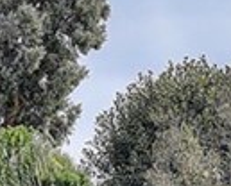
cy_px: 316
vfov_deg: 13.6
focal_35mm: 104
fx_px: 713
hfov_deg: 18.4
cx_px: 140
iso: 200
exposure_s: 1/320
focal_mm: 14
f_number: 7.1
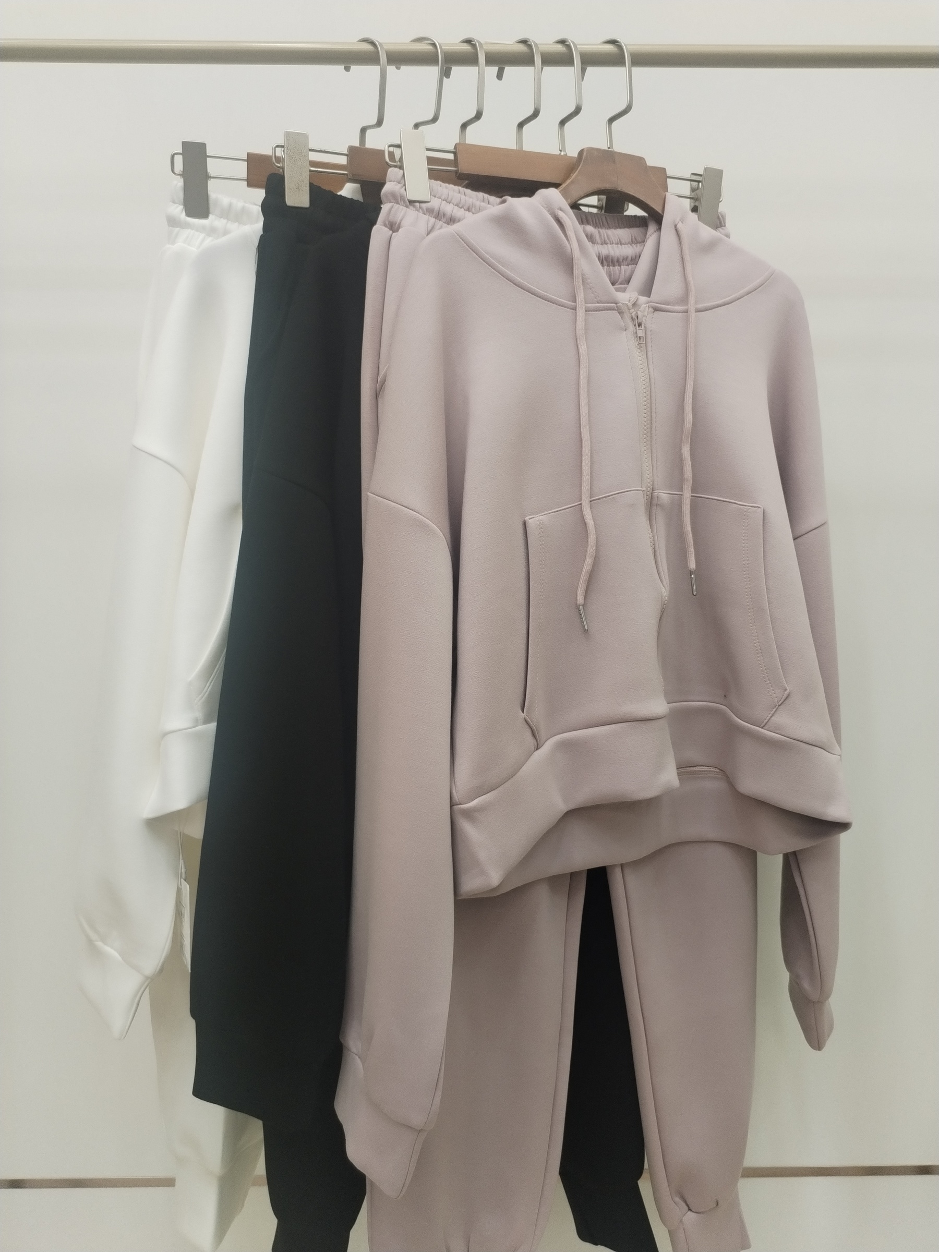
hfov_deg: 48.2
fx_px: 1049
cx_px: 470
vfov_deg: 61.7
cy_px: 626
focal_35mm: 29
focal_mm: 4.75
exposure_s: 1/100
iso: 241
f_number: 1.8
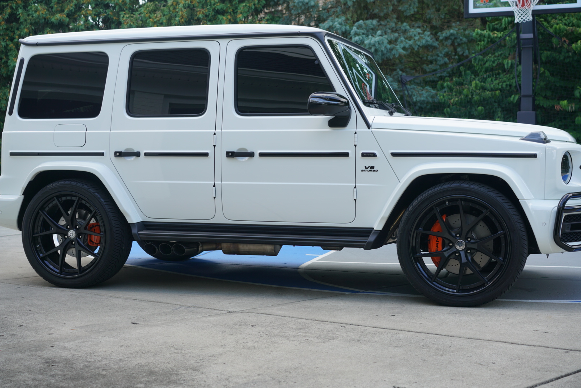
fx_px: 888
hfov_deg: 36.2
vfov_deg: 24.7
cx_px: 290
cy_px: 194
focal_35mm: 55
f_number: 4
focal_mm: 55
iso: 125
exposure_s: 1/160
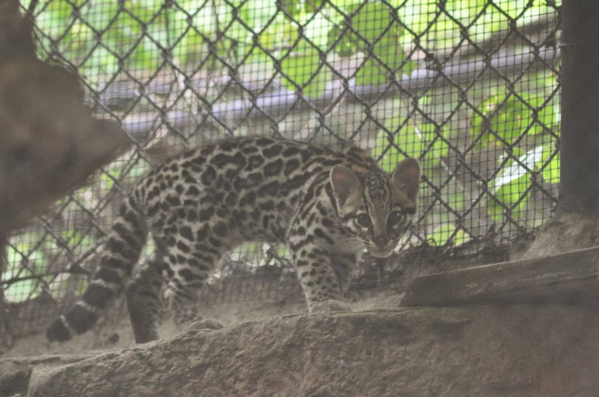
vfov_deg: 4.2
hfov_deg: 6.3
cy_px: 198
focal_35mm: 330
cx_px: 300
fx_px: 5483
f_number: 5
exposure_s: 1/250
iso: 1600
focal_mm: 220
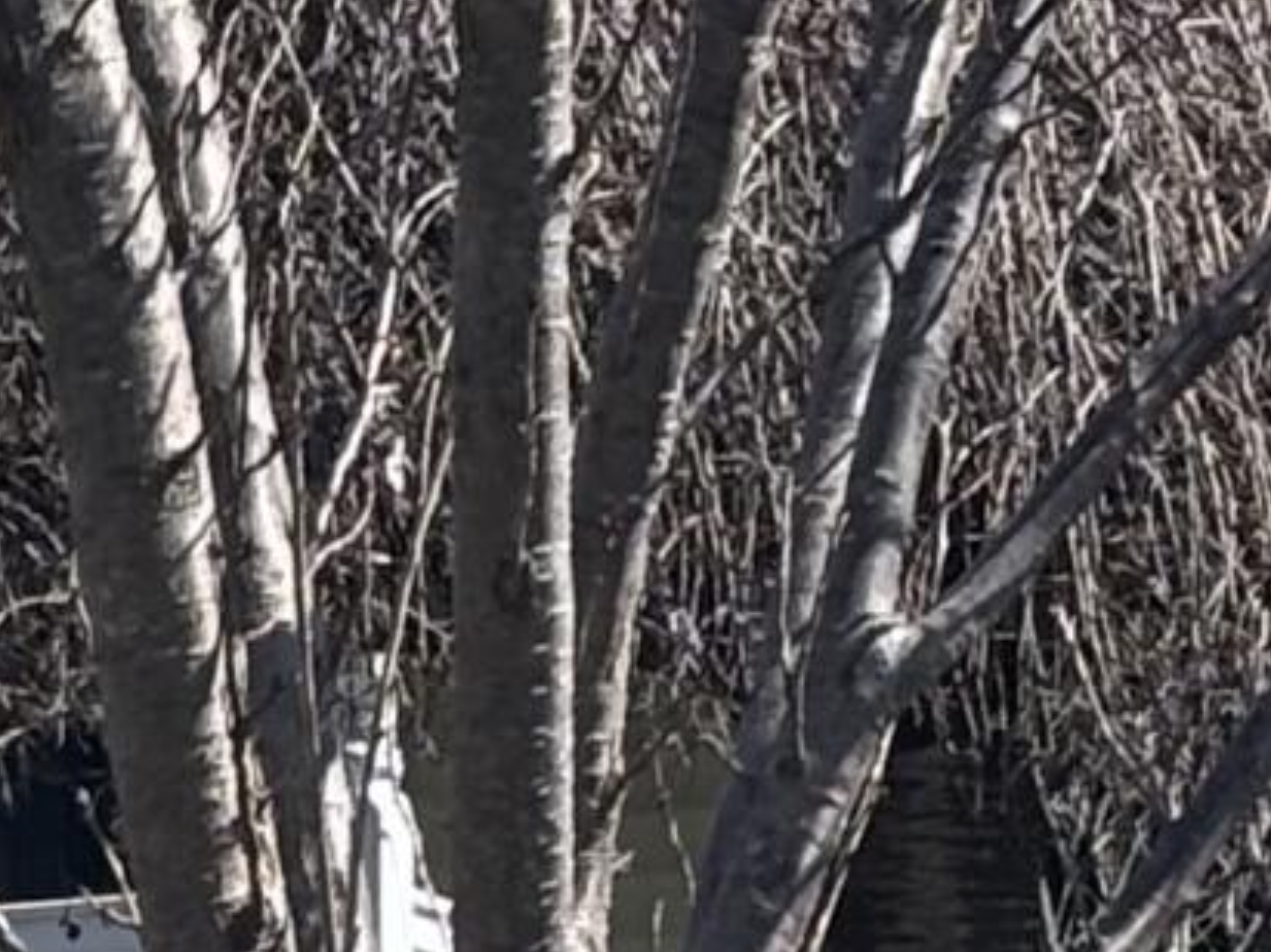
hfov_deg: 5.1
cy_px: 1889
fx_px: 13948
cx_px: -968
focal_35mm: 380
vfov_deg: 3.9
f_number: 1.6
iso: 40
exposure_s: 1/1499
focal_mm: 5.96
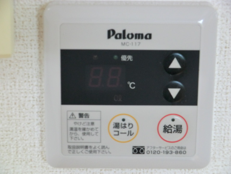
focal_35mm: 105
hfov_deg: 18.7
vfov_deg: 14.1
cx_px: 116
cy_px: 87
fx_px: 701
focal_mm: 18.8
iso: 250
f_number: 5
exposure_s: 1/60
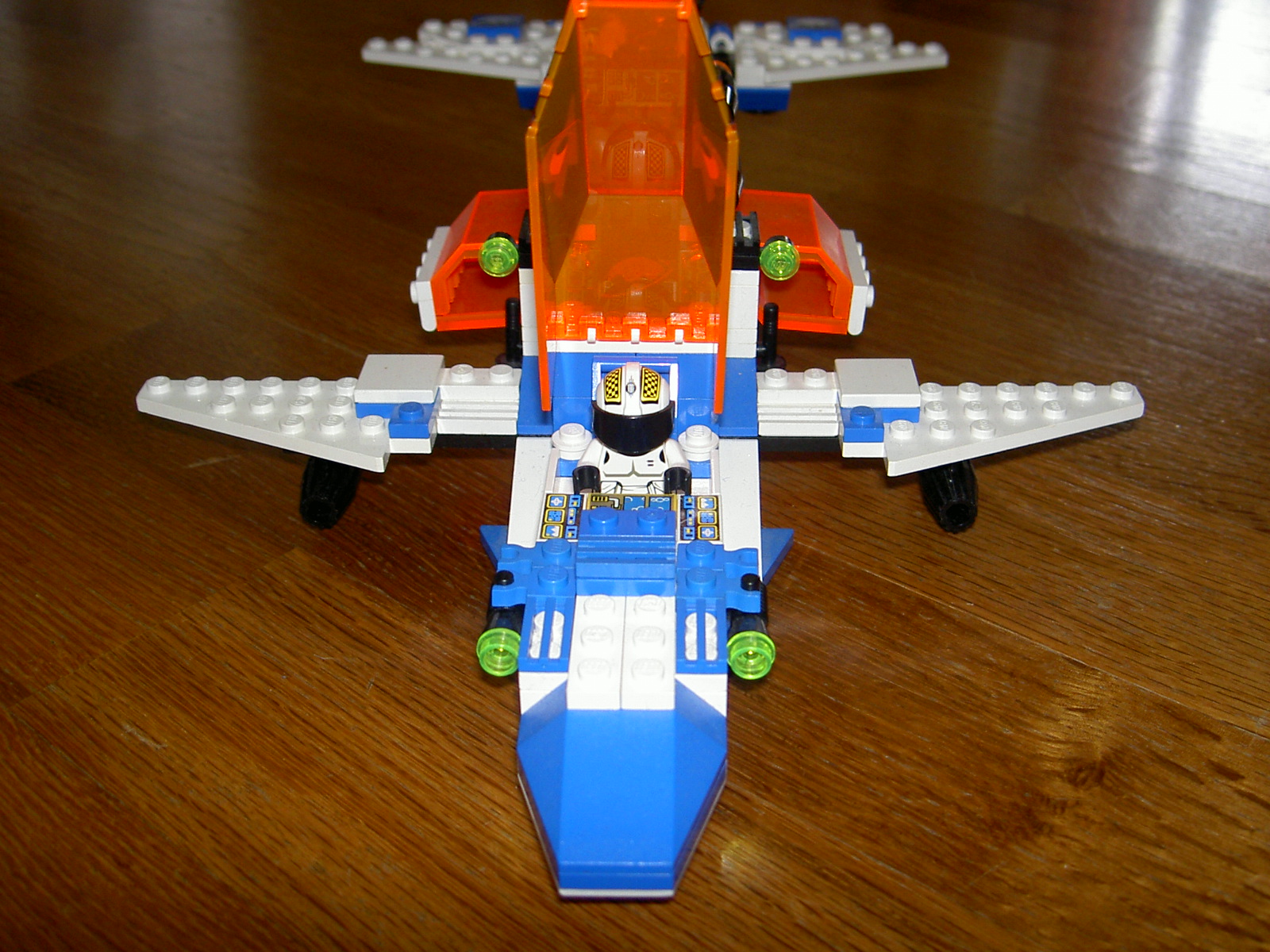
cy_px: 476
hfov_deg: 47.9
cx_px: 635
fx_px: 1431
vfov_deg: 36.8
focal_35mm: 39
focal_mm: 8
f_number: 2.8
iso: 100
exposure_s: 1/59.5
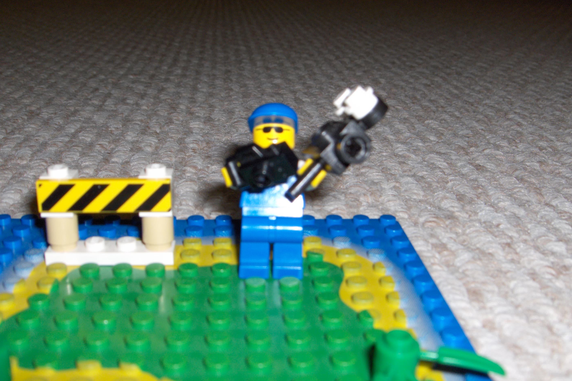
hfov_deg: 47.4
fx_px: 651
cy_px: 180
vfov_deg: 32.6
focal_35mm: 41
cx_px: 287
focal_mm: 8
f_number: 4.8
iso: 100
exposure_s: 1/60
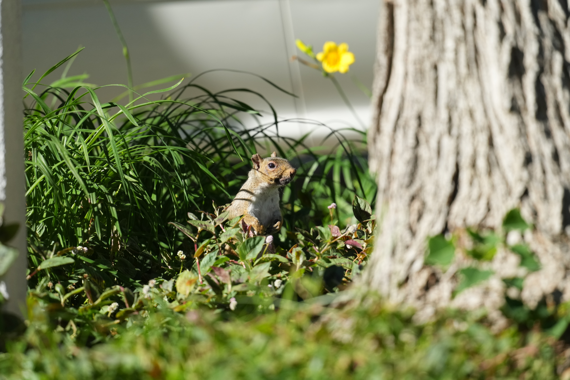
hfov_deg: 3.4
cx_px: 285
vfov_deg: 2.3
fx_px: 9499
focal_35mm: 600
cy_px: 190
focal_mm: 600
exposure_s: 1/2000
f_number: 5.6
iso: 1250
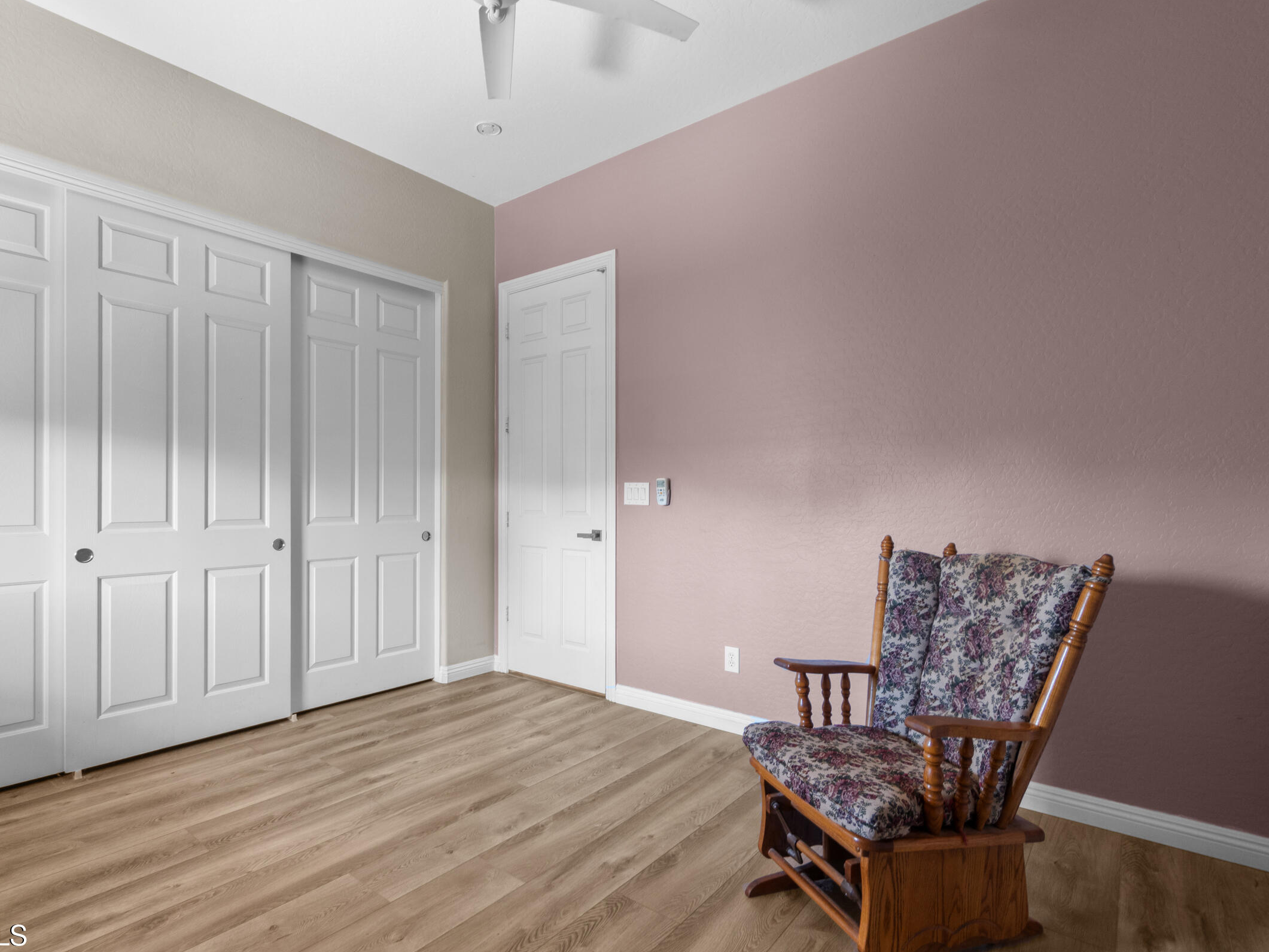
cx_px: 609
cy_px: 482
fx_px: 623
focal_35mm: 17
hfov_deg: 91.0
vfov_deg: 74.7
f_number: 9
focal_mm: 10
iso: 250
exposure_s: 3.2
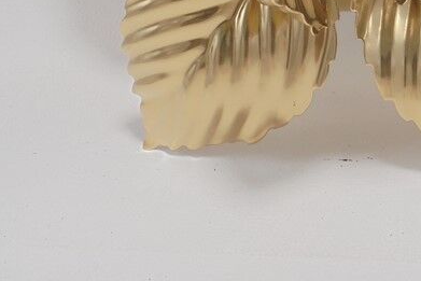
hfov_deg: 22.0
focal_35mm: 91
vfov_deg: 14.1
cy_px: -130
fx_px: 1065
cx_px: 345
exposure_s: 1/30
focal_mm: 6.9
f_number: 4.2
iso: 100
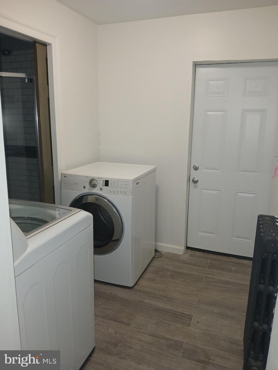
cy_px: 185
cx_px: 139
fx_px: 278
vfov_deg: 67.3
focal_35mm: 26
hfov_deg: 53.1
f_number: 1.8
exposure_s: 1/30
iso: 250
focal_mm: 3.98
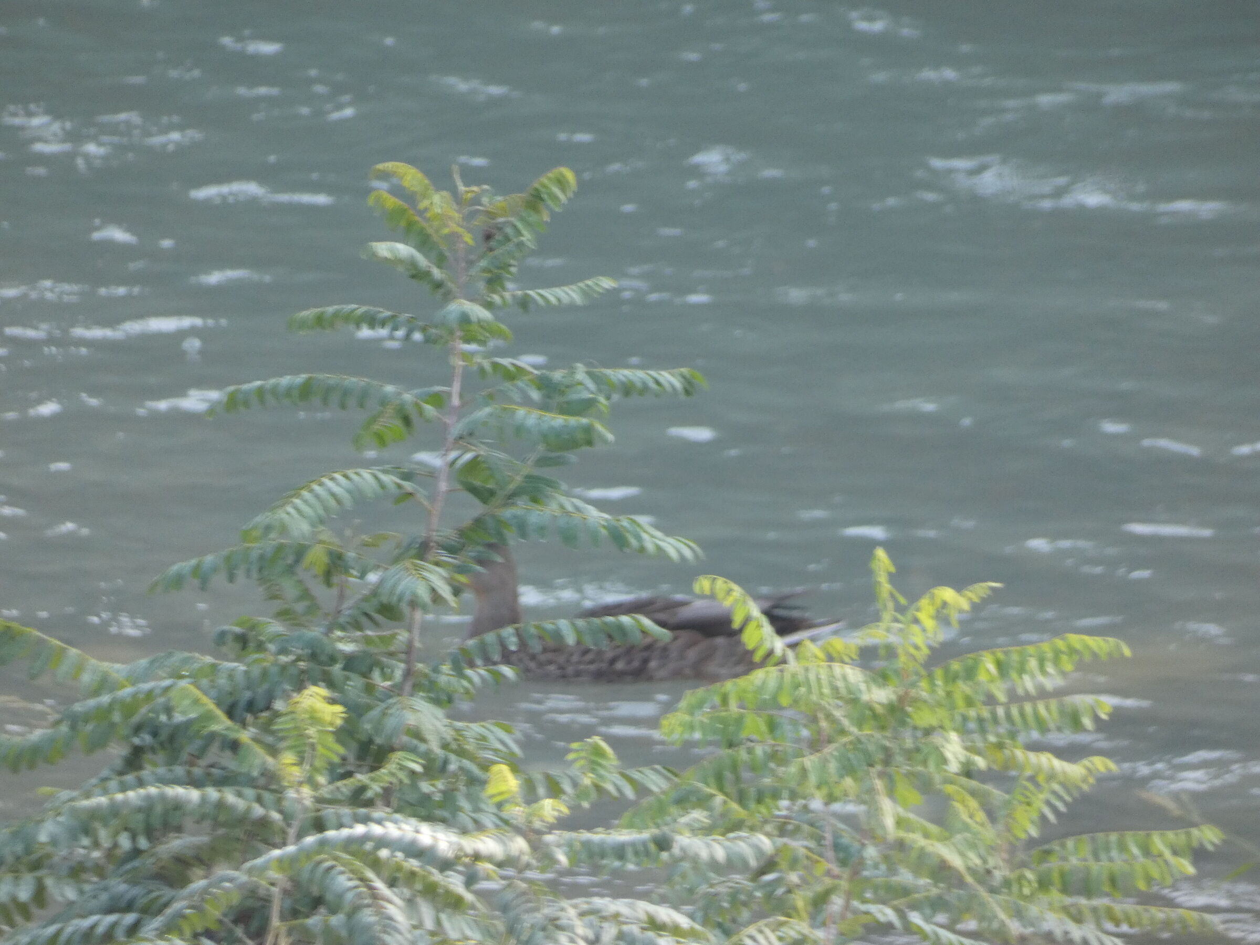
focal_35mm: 1200
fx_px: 43679
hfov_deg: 1.7
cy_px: 472
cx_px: 630
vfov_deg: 1.2
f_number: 5.9
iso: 320
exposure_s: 1/125
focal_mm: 215
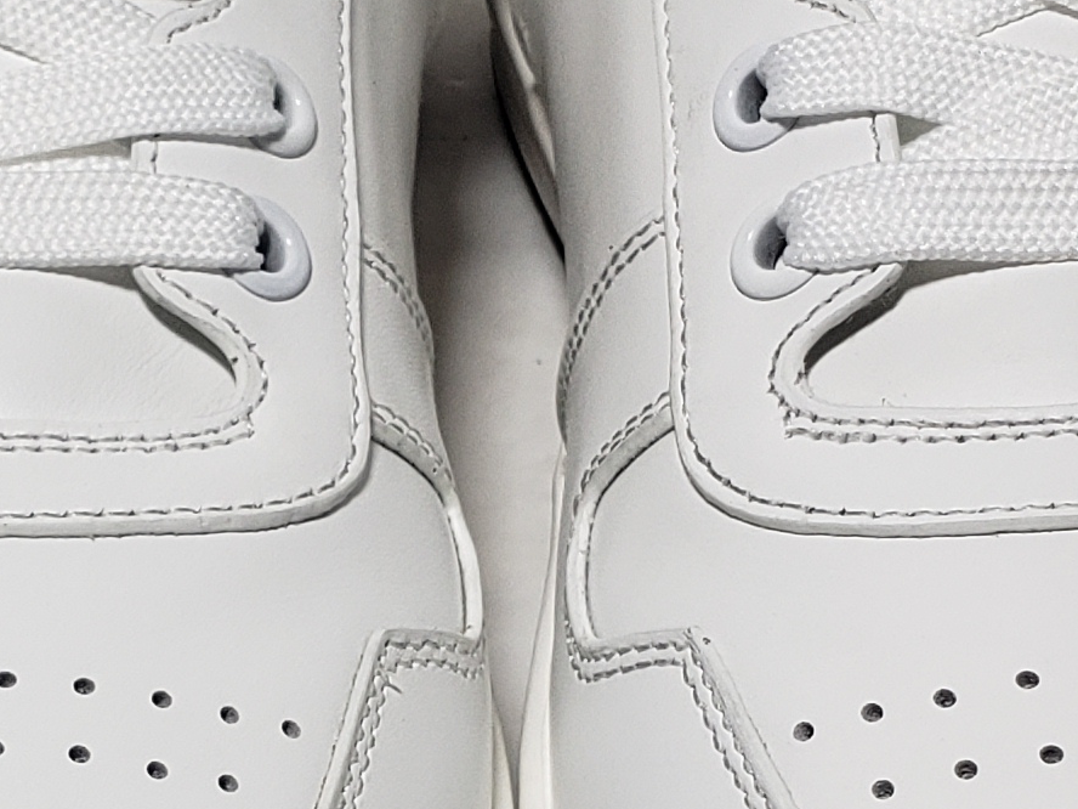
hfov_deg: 16.6
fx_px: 3675
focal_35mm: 118
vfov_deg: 12.5
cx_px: 341
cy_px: 701
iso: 50
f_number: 2.4
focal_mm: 4.3
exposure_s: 1/313
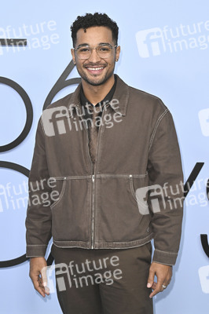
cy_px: 157
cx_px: 104
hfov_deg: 24.6
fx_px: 480
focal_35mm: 55
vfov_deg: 36.3
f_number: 5.6
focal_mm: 55
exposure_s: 1/320
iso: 1600
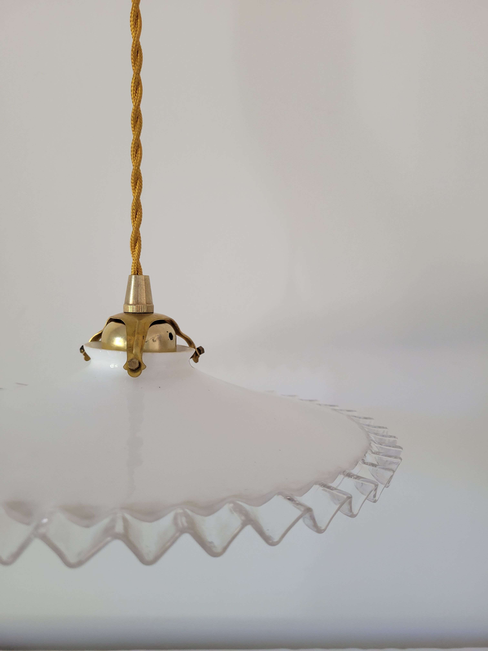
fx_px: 489
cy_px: 326
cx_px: 244
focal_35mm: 26
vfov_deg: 67.3
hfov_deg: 53.1
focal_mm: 5.4
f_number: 1.8
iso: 160
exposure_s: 1/100
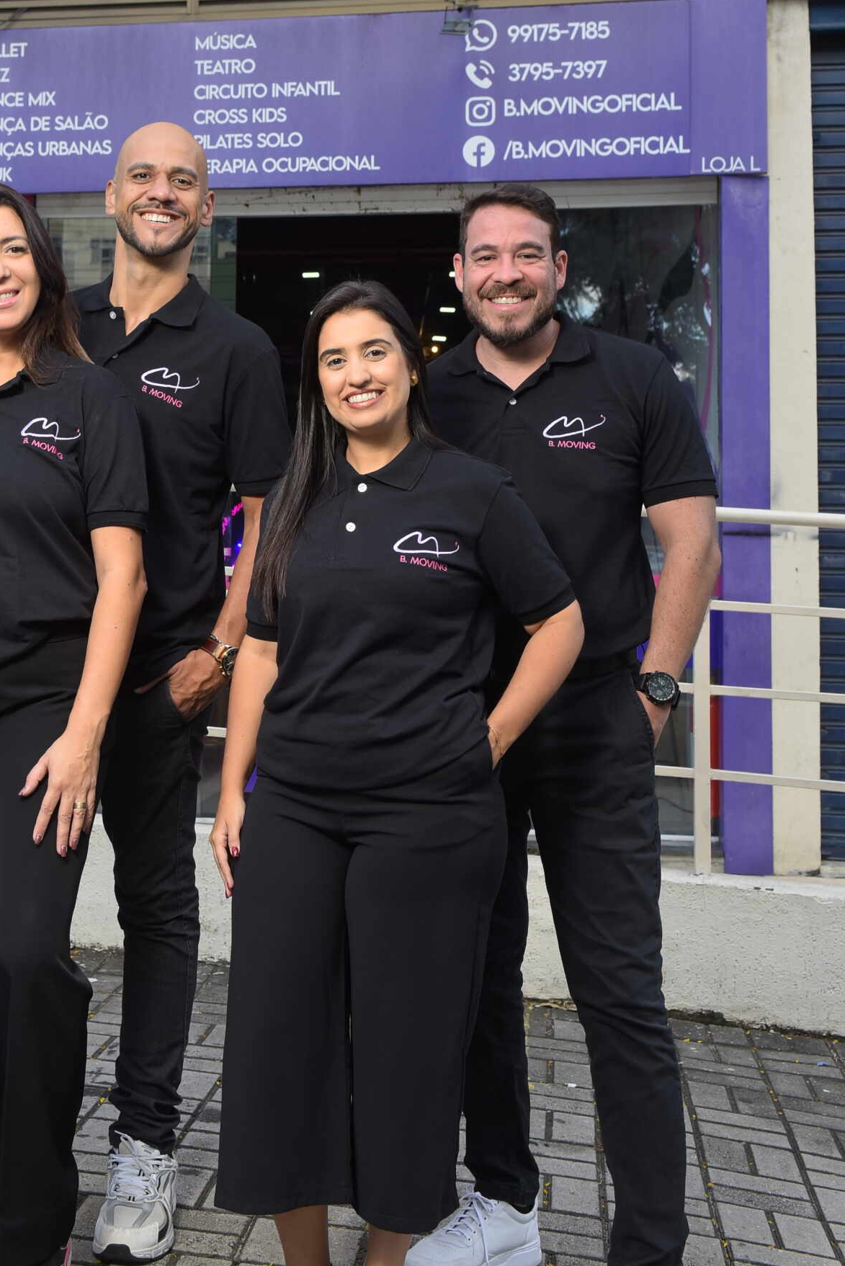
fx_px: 1794
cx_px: 268
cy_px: 446
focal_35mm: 51
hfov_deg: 26.3
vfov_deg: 38.5
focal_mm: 35
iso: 400
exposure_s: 1/160
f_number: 6.3
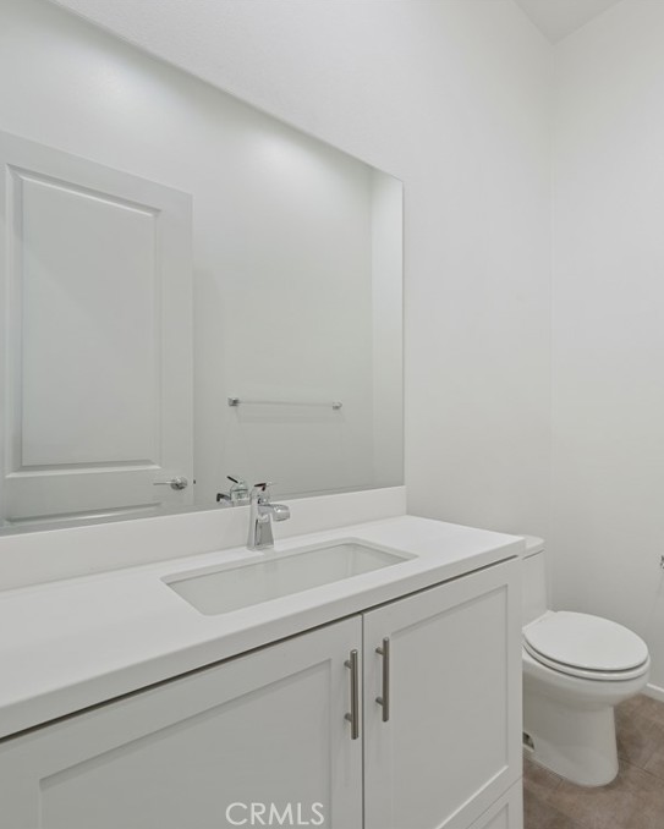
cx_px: 538
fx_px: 417
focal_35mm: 17
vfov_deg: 89.6
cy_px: 414
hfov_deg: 69.0
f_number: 8
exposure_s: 1/15
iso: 800
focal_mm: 12
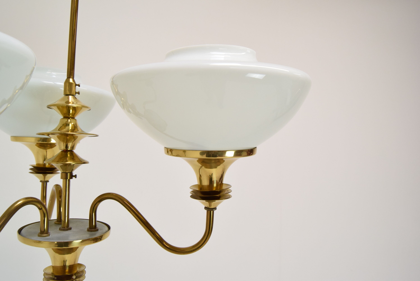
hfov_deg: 64.5
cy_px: 140
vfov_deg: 45.7
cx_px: 210
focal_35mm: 28
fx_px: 333
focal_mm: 19
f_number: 8
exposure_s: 1/250
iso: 1600
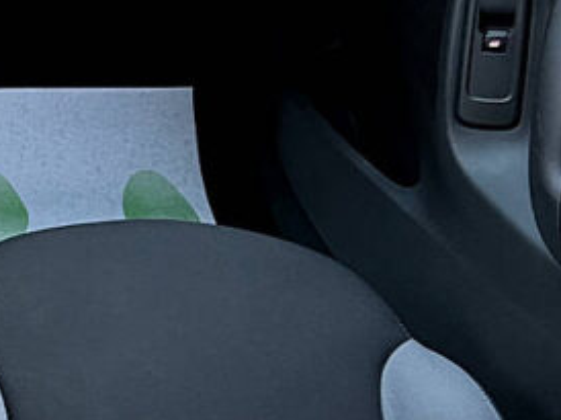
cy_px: 152
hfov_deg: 22.4
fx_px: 1231
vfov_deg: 19.3
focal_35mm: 76
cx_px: -209
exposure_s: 1/33
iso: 400
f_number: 1.5
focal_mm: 5.7
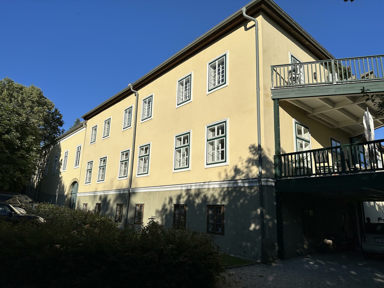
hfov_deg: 71.6
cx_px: 192
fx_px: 266
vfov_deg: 56.8
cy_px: 144
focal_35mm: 24
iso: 80
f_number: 1.78
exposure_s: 1/9709
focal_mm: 6.86
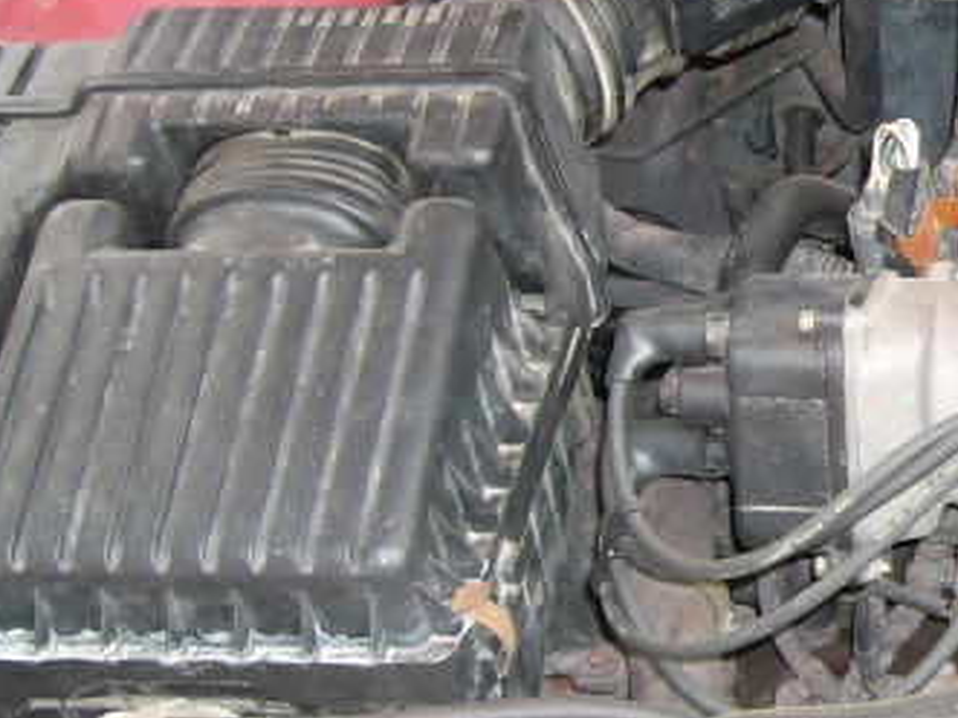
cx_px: 1424
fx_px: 2739
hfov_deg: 17.8
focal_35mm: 99
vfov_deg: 14.9
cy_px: 304
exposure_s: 1/109
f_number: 2.8
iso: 50
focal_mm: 5.99
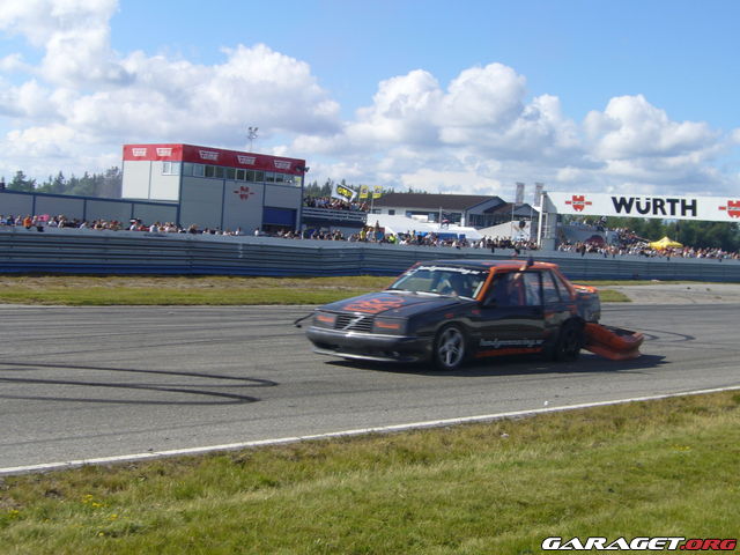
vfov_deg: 26.6
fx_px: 1176
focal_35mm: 55
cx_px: 370
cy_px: 278
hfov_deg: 34.9
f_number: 7
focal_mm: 9.1
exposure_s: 1/250
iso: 80
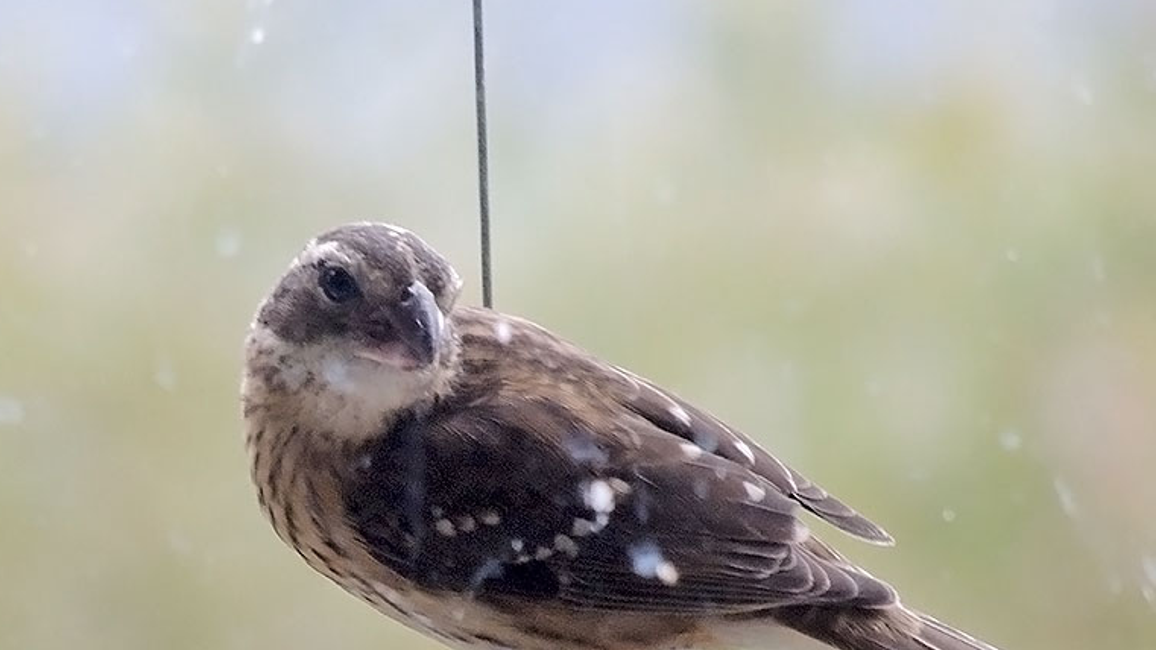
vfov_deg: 1.1
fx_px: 35096
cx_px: 561
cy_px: 451
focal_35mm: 1145
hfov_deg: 1.9
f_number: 5.9
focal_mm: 180
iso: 800
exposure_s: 1/100
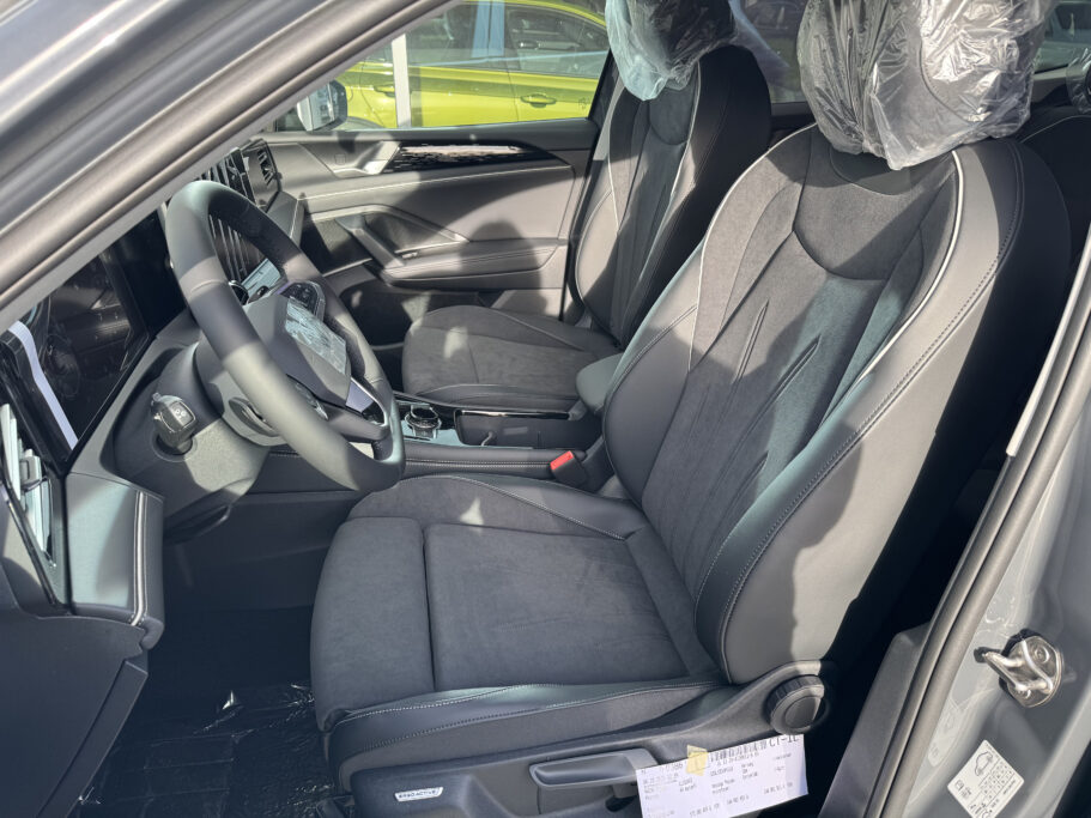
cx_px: 546
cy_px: 409
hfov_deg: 71.6
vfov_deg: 56.8
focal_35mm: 24
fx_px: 756
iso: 80
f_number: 1.78
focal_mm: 6.76
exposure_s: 1/481
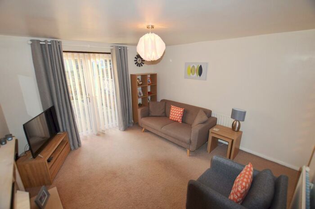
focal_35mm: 15
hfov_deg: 100.4
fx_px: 131
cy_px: 104
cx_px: 158
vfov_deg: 77.3
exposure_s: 1/60
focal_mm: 10
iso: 400
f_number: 3.5
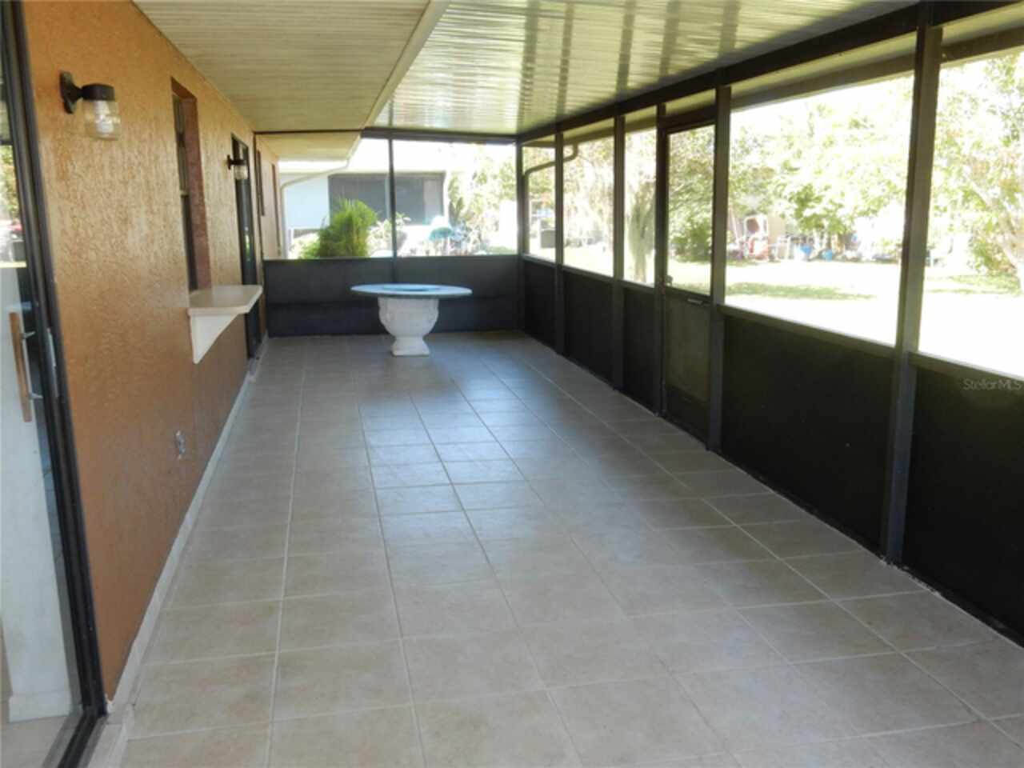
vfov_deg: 46.8
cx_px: 512
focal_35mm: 30
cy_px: 384
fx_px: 887
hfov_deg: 60.0
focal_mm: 5.4
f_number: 4
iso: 180
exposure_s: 1/50
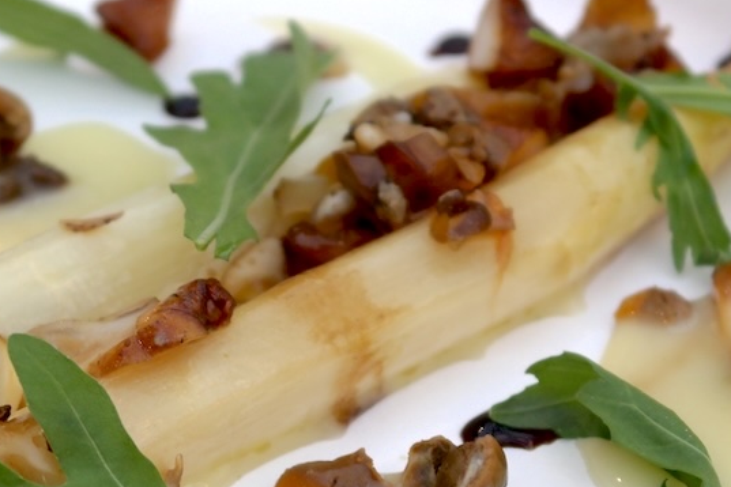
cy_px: 360
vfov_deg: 8.0
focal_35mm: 172
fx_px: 3492
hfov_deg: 11.9
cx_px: 295
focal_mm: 50
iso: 200
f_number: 5.6
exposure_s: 1/80
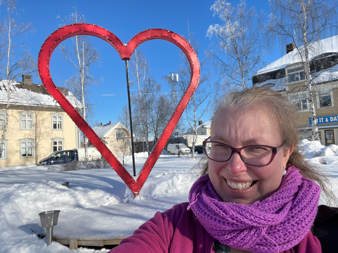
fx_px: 225
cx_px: 169
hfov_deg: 73.9
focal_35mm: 23
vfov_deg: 58.9
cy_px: 126
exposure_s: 1/711
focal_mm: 2.71
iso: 25
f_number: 2.2
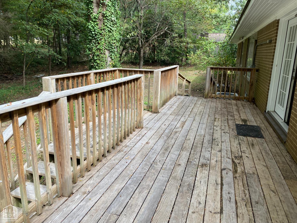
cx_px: 148
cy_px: 112
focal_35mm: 26
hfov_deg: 67.3
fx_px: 223
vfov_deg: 53.1
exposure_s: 1/248
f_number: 1.8
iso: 32
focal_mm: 4.25
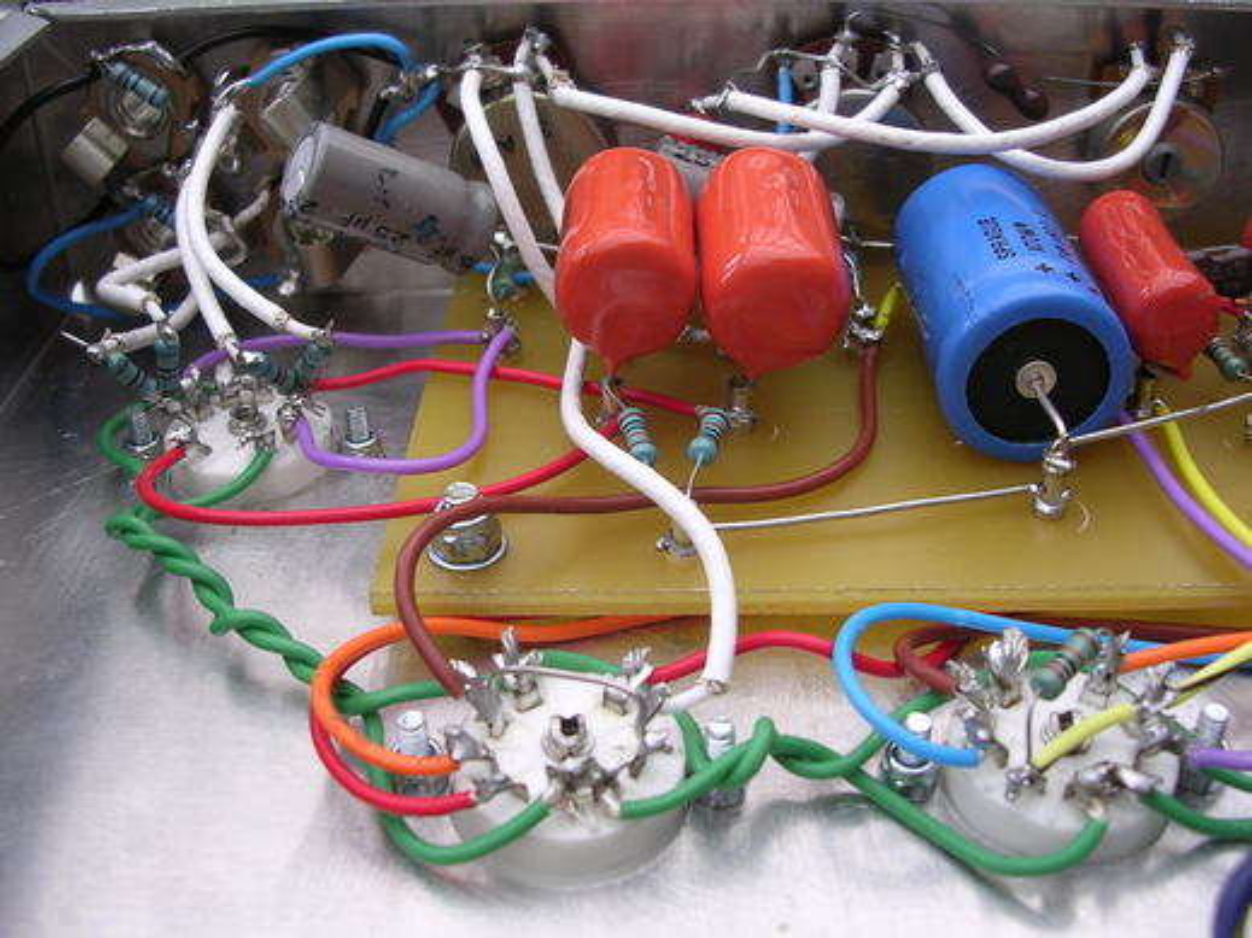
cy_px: 469
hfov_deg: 49.0
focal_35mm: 38
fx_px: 1374
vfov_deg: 37.7
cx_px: 626
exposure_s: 1/60.1
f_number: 2.8
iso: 100
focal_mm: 5.8
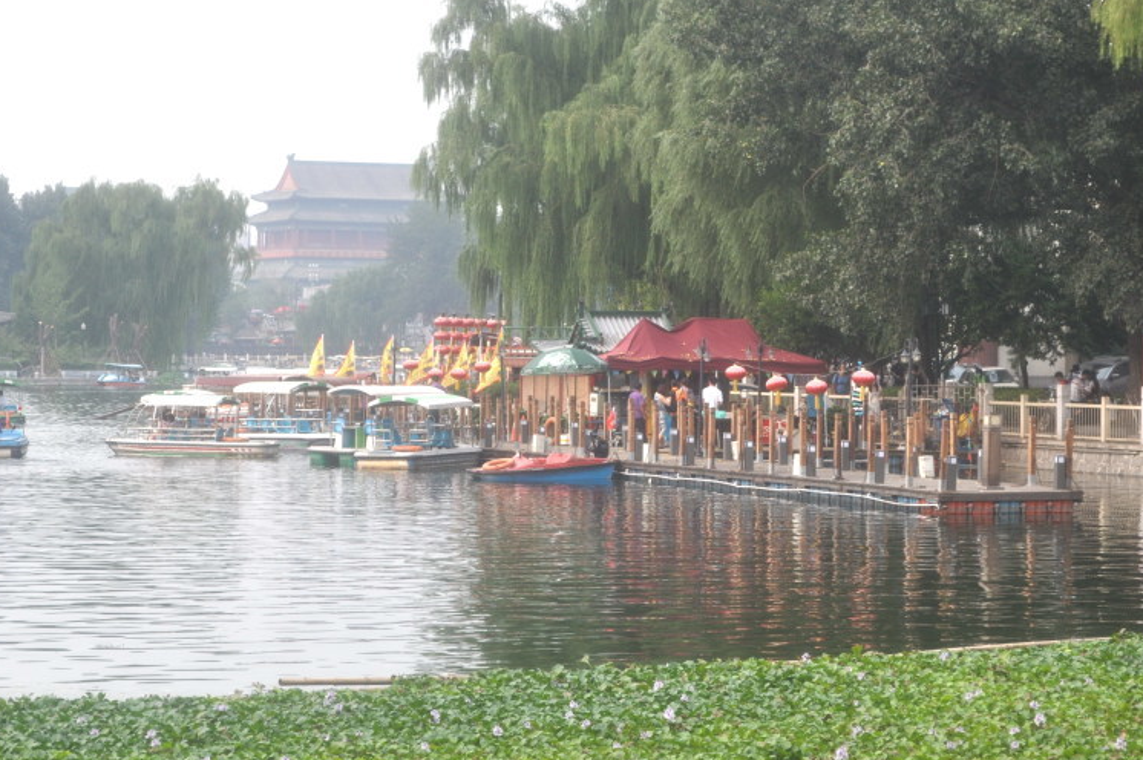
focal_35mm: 107
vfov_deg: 12.8
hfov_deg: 19.1
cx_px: 472
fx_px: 3394
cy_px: 417
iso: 200
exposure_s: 1/200
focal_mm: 52
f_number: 7.1
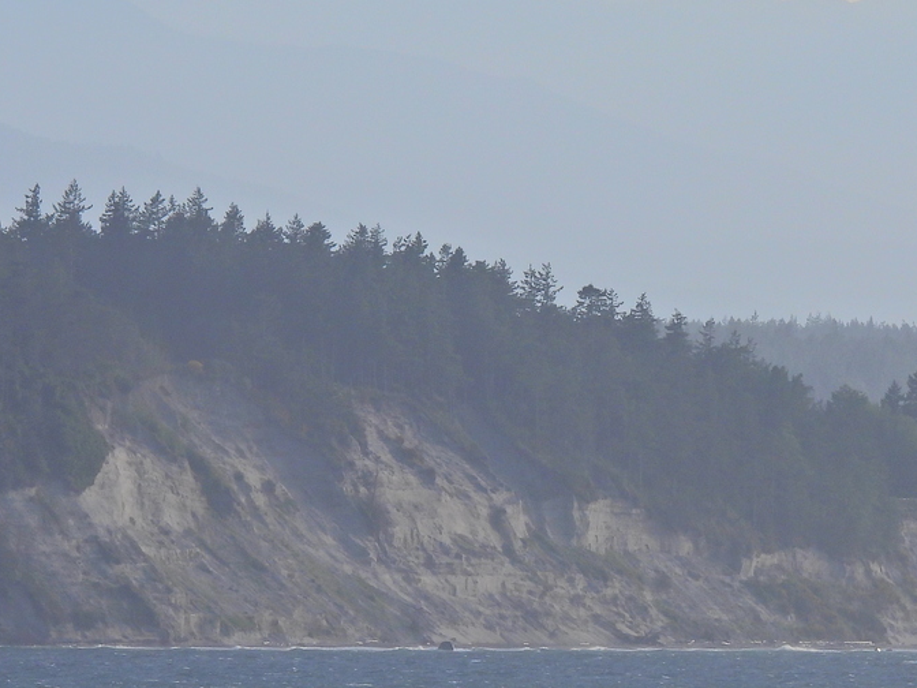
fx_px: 20186
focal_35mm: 762
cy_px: 306
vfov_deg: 2.0
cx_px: 498
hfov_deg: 2.6
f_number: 5
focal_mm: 71.4
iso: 100
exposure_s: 1/640
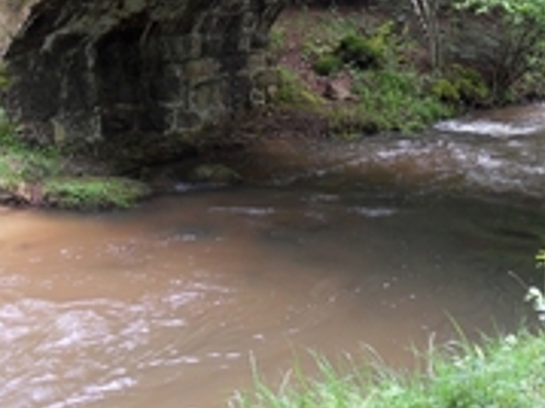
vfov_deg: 25.9
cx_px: 327
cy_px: 24
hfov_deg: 35.4
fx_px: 850
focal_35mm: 54
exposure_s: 1/45
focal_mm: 4.7
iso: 100
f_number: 3.5
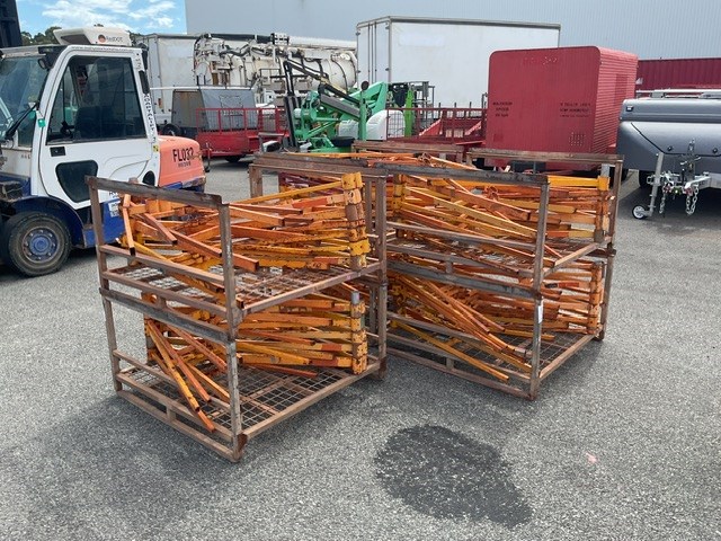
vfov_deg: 48.2
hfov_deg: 61.7
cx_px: 360
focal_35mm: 29
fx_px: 604
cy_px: 270
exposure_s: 1/650
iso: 16
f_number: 1.8
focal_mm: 3
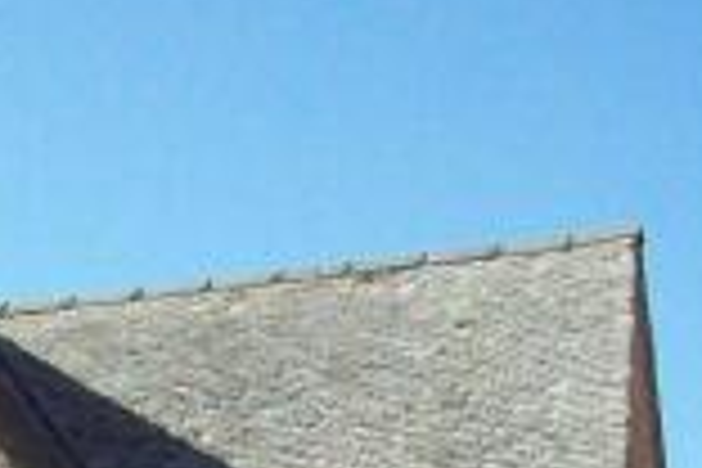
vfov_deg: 9.2
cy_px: 947
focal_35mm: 140
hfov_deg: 14.2
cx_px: -151
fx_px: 2730
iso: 200
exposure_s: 1/718
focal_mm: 6
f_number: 4.8
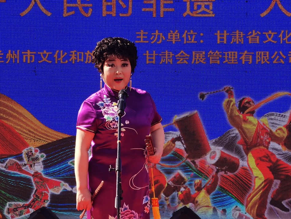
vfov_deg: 7.8
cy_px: 110
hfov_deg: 10.4
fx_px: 1606
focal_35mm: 191
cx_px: 146
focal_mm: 14.46
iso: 50
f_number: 3.4
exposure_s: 1/247
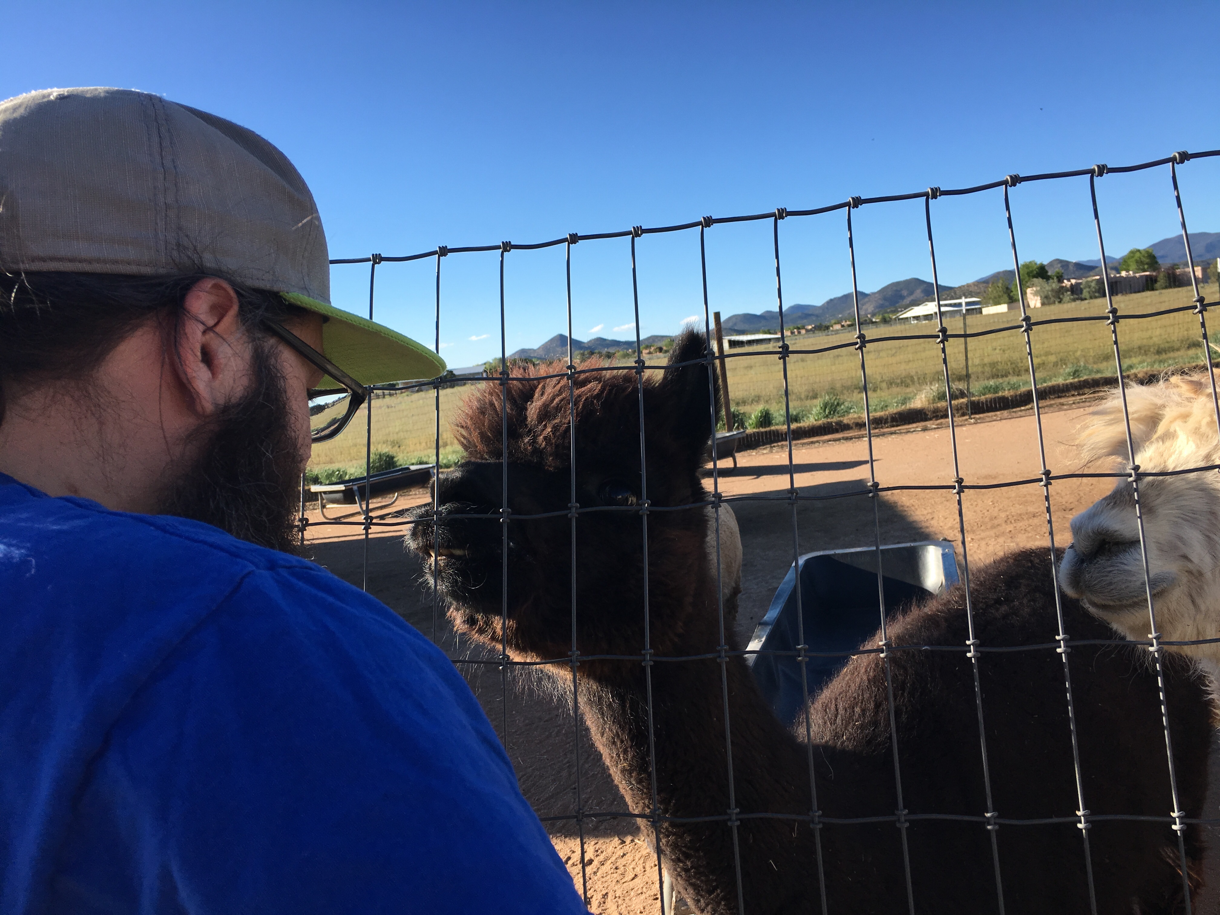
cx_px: 610
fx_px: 1022
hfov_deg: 61.7
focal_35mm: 29
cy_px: 458
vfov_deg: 48.2
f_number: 2.2
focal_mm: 4.15
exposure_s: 1/916
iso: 25
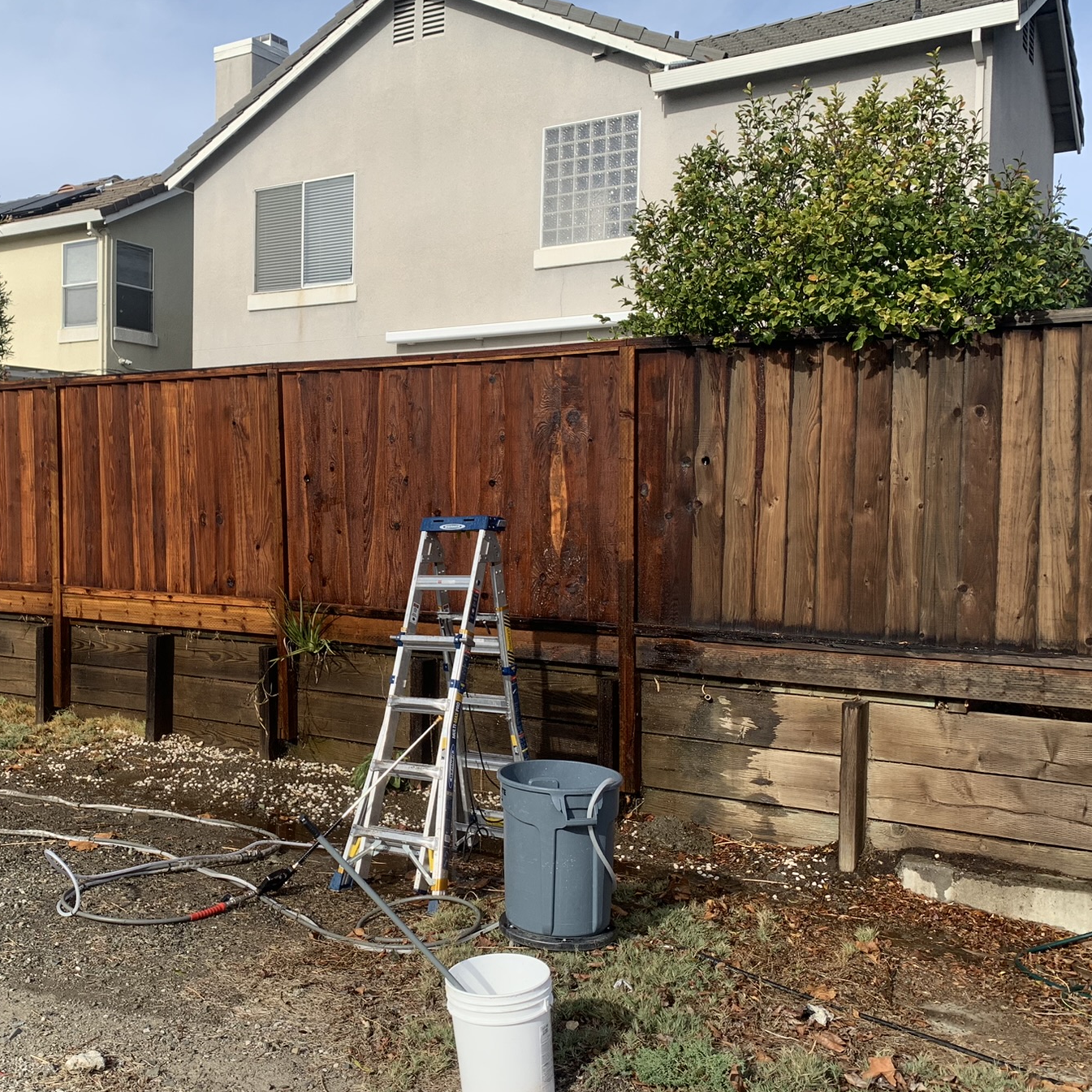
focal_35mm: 35
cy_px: 536
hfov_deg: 46.6
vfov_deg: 47.2
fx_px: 1249
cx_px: 379
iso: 25
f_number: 1.8
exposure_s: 1/1812
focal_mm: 4.25
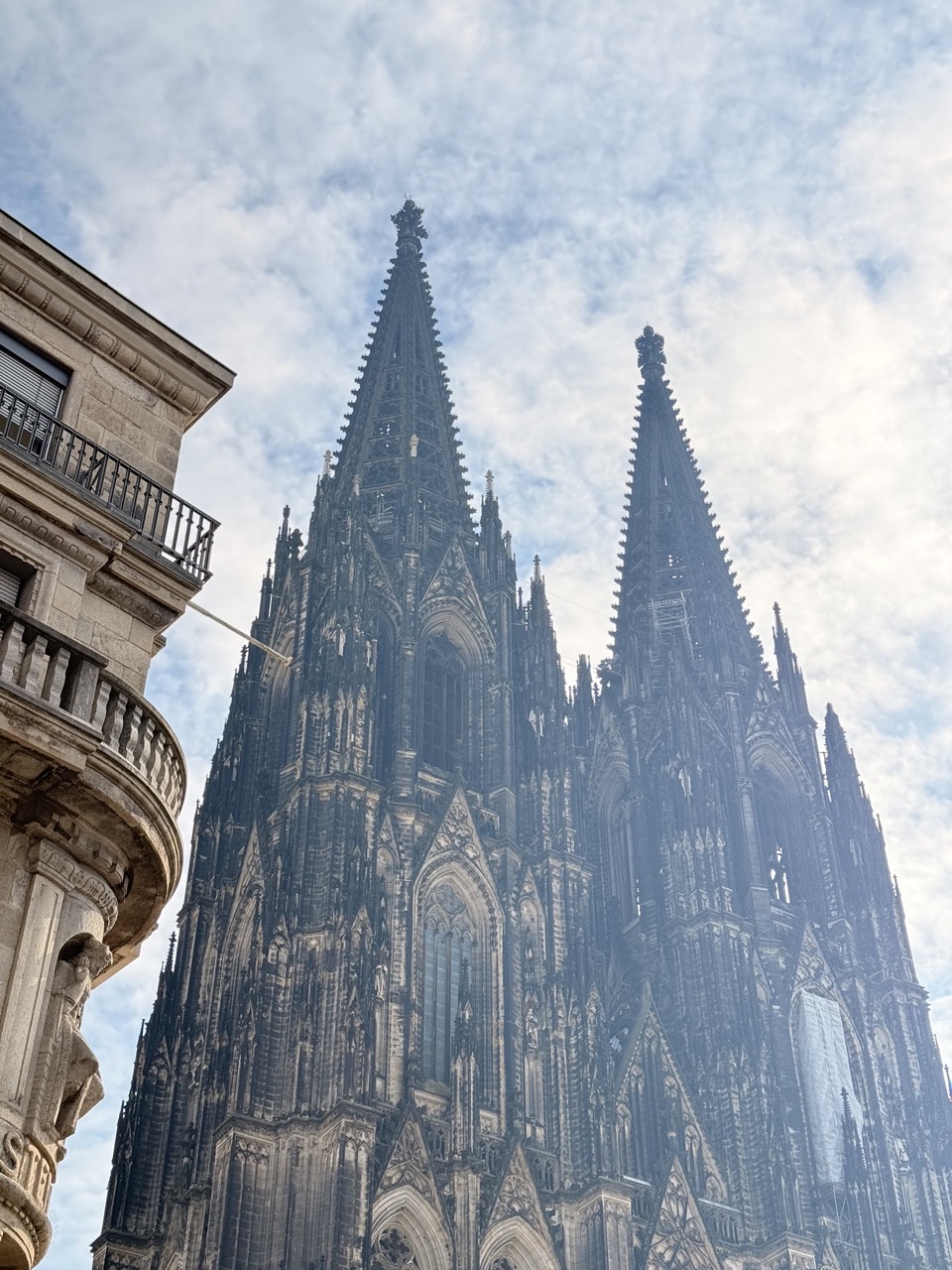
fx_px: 1760
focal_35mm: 48
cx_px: 476
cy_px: 635
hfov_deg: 30.3
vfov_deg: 39.7
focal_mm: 6.76
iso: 100
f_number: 1.78
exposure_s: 1/2415
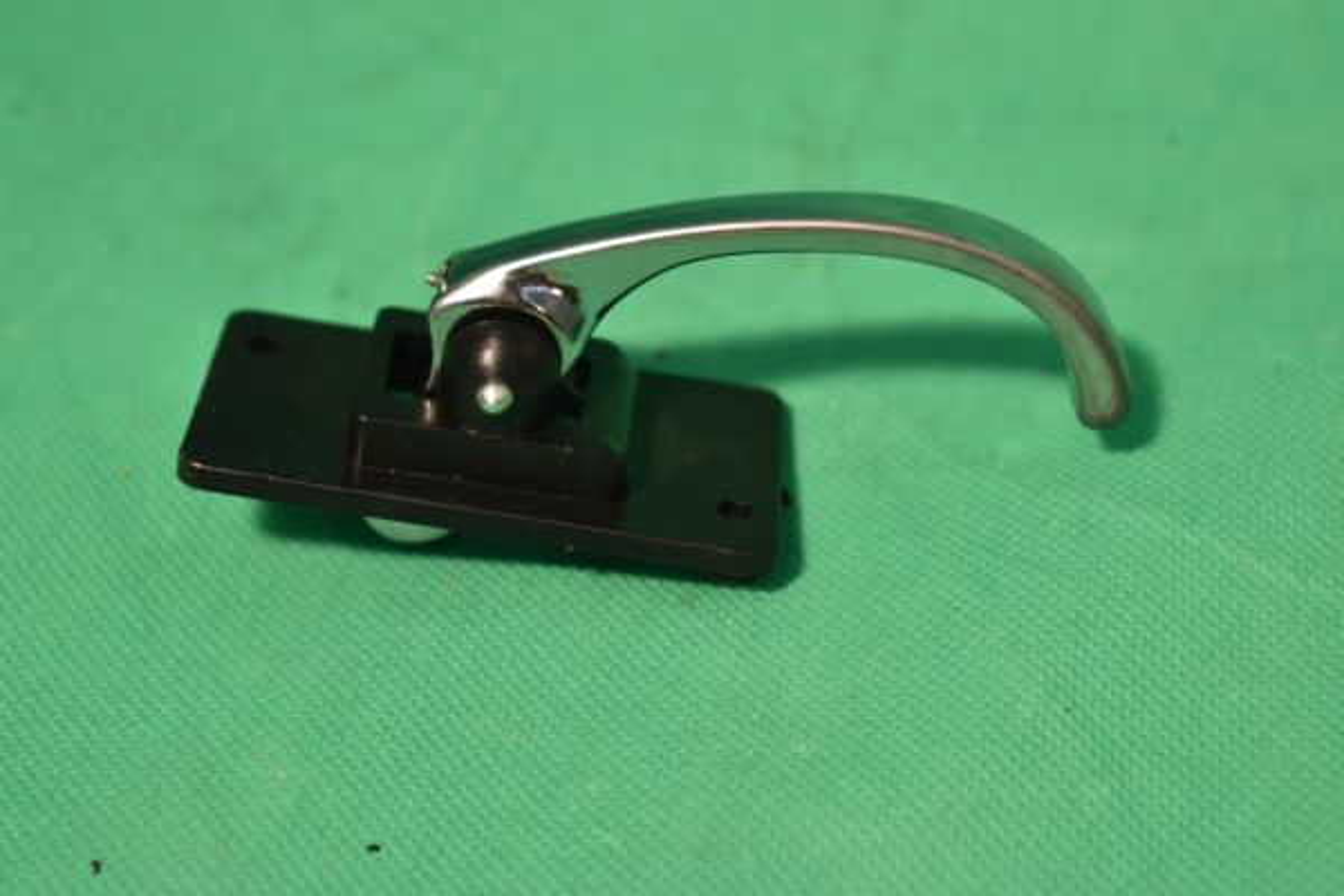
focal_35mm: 82
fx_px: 3080
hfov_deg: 24.6
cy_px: 448
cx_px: 672
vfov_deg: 16.6
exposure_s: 1/100
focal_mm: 55
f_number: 5.6
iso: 450
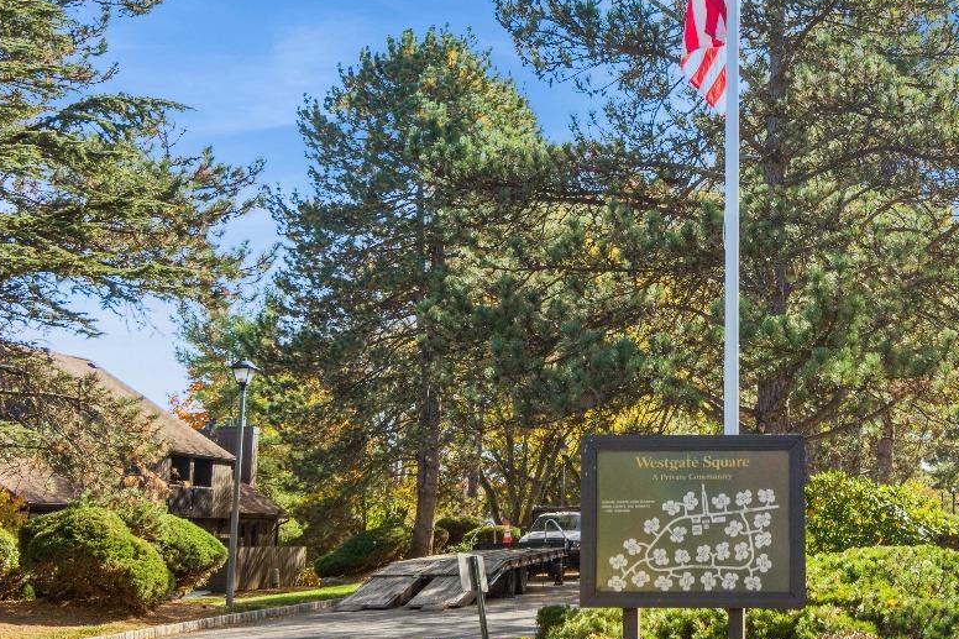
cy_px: 286
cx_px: 737
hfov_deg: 33.7
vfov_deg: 23.4
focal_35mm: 58
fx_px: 1545
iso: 100
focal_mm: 20
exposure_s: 1/125
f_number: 8
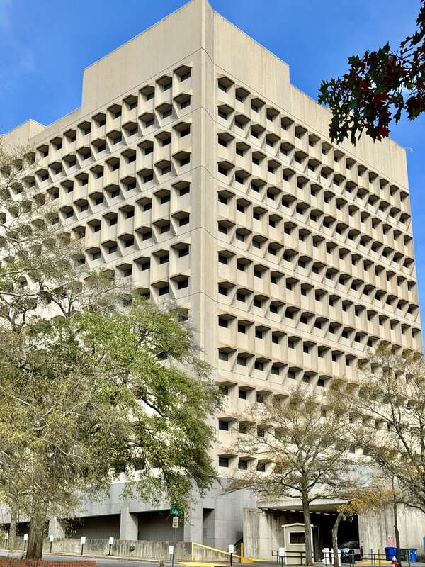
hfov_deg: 30.3
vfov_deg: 39.7
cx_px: 212
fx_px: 786
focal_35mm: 48
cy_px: 284
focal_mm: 6.86
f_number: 1.78
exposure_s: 1/4049
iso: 64
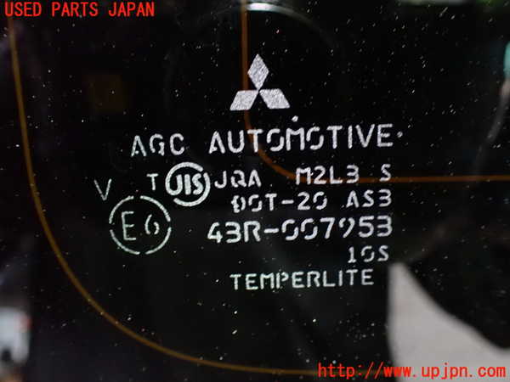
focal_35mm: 30
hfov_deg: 60.0
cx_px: 255
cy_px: 191
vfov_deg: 46.8
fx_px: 442
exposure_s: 1/13
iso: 1600
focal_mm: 5.4
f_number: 2.3
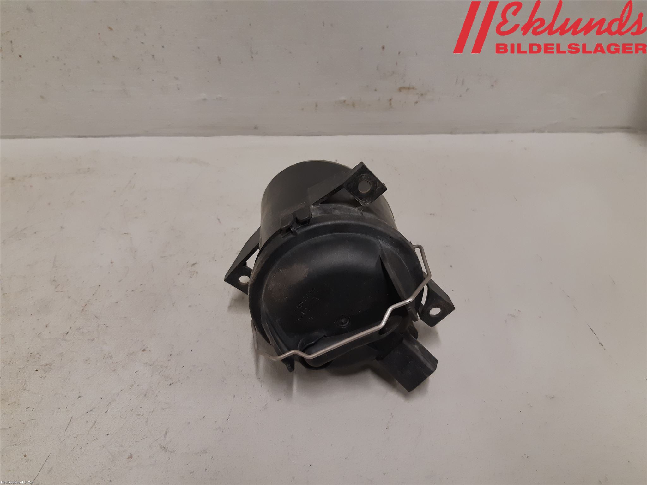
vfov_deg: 53.1
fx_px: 486
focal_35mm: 26
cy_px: 242
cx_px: 324
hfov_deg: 67.3
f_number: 1.7
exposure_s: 1/50
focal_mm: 3.93
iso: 160
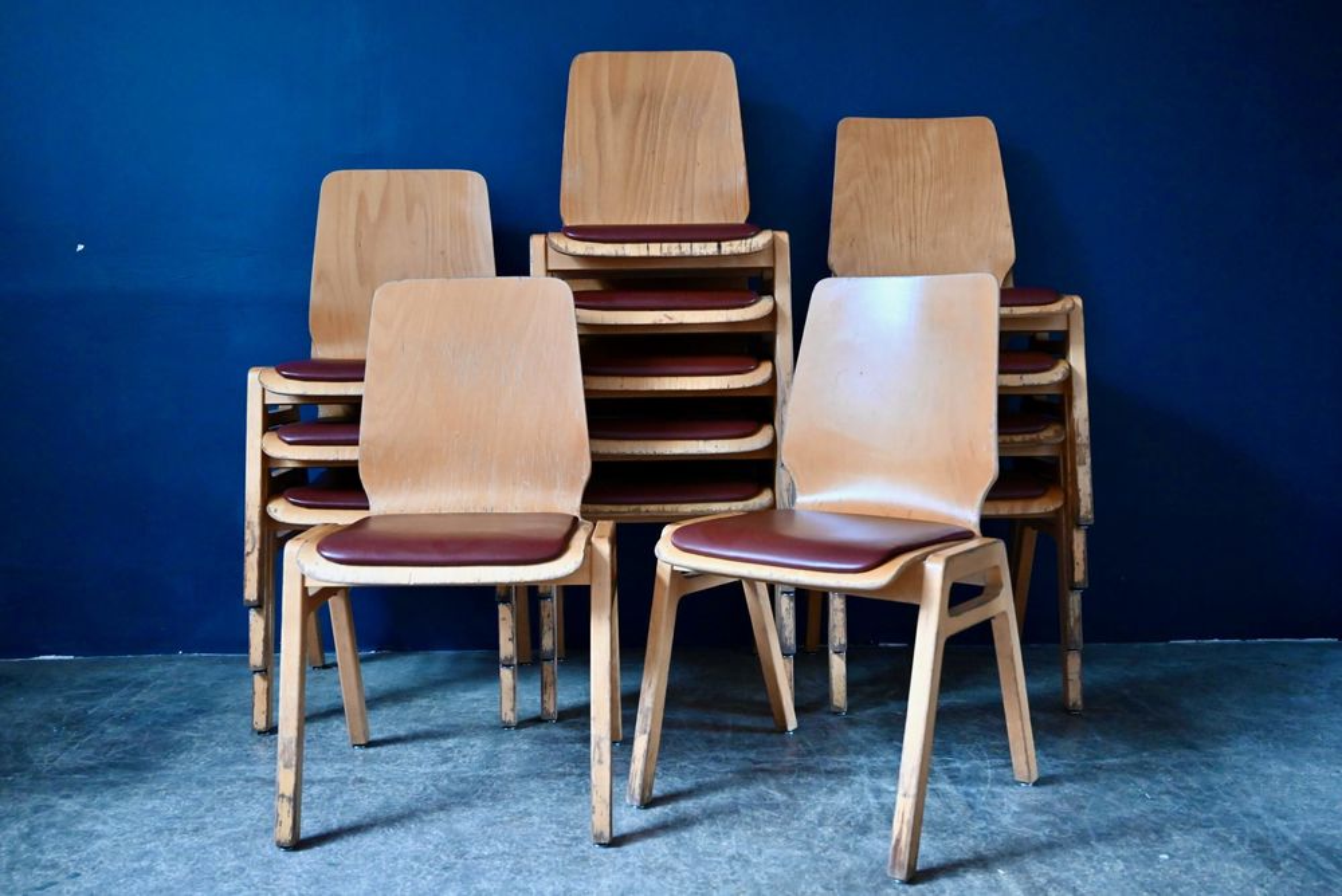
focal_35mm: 34
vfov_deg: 39.5
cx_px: 671
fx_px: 1249
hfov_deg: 56.5
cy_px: 448
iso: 3200
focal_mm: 33.5
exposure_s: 1/100
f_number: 4
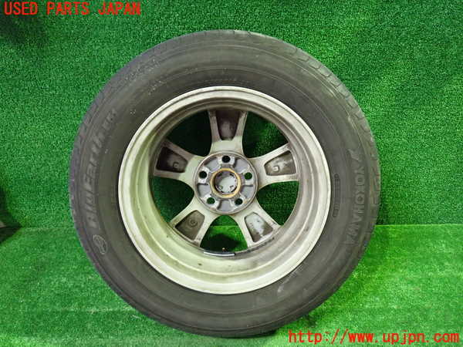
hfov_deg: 60.0
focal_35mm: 30
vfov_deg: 46.8
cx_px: 232
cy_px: 174
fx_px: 401
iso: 800
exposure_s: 1/30
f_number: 2.3
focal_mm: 5.4
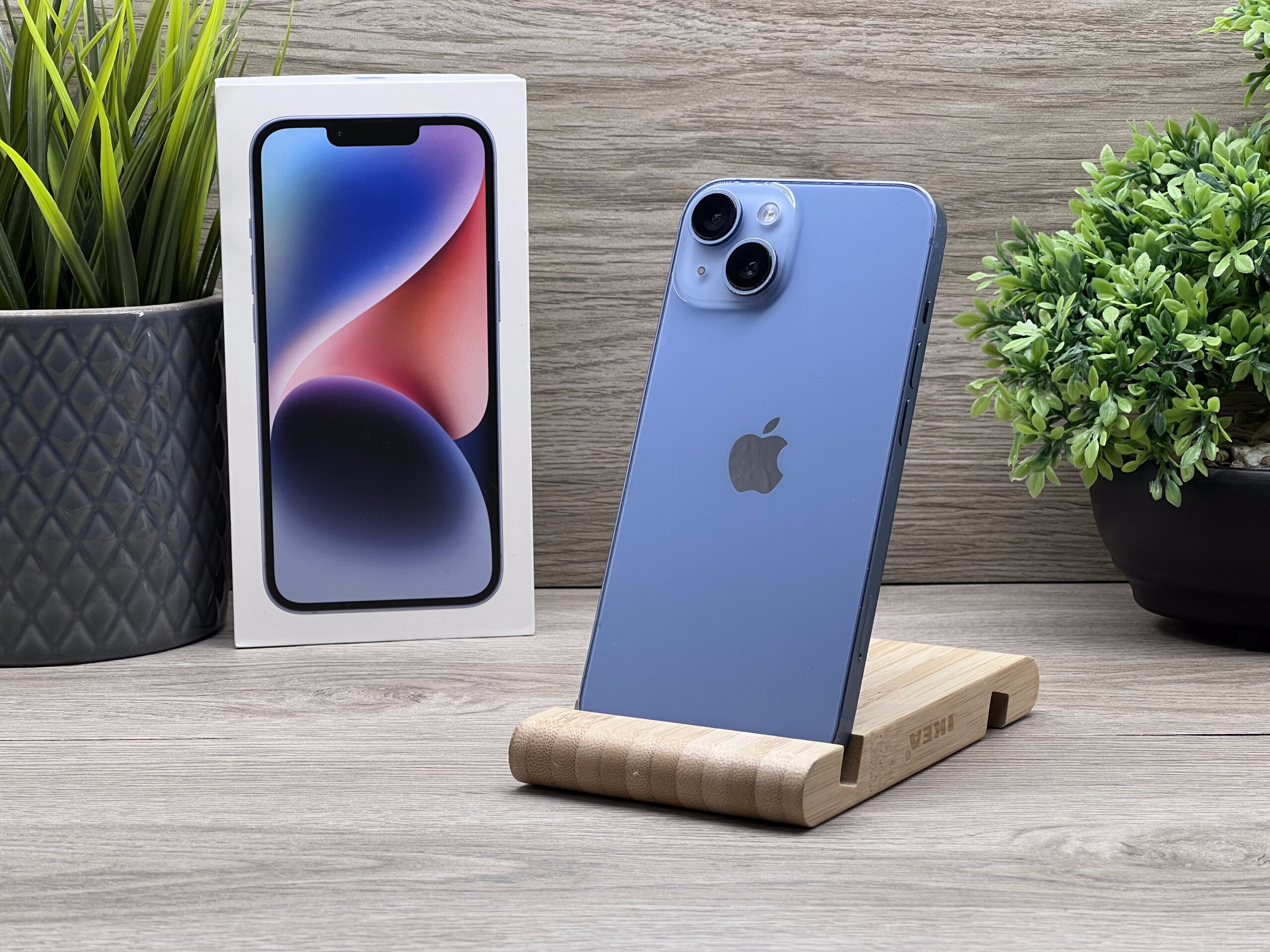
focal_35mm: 77
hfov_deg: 25.3
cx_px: 635
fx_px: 2825
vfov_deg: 19.1
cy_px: 476
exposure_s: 1/100
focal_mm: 9
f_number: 2.8
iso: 80
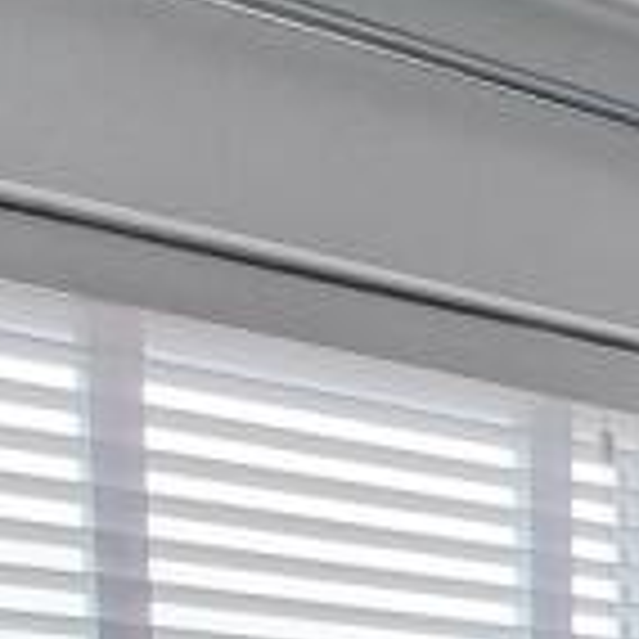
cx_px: 2084
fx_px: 1733
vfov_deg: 18.0
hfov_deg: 10.4
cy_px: 1026
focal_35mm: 83
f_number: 2.2
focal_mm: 2.2
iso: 80
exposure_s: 1/50
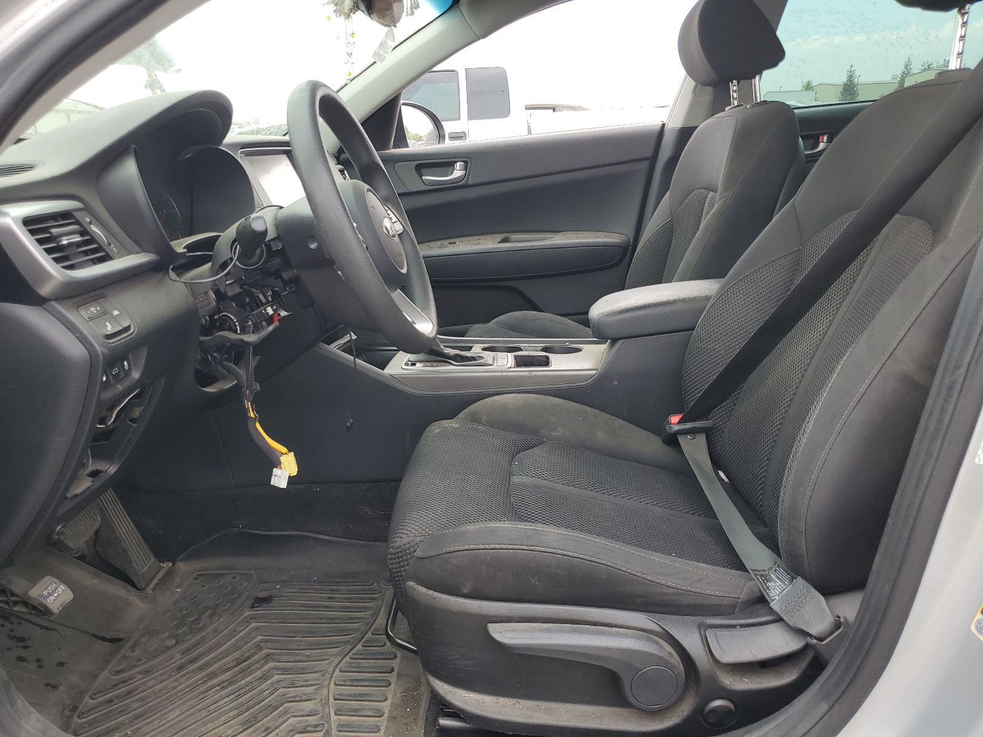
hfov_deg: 67.3
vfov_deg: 53.1
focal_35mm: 26
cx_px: 492
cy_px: 368
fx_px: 738
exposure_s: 1/222
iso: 50
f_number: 1.5
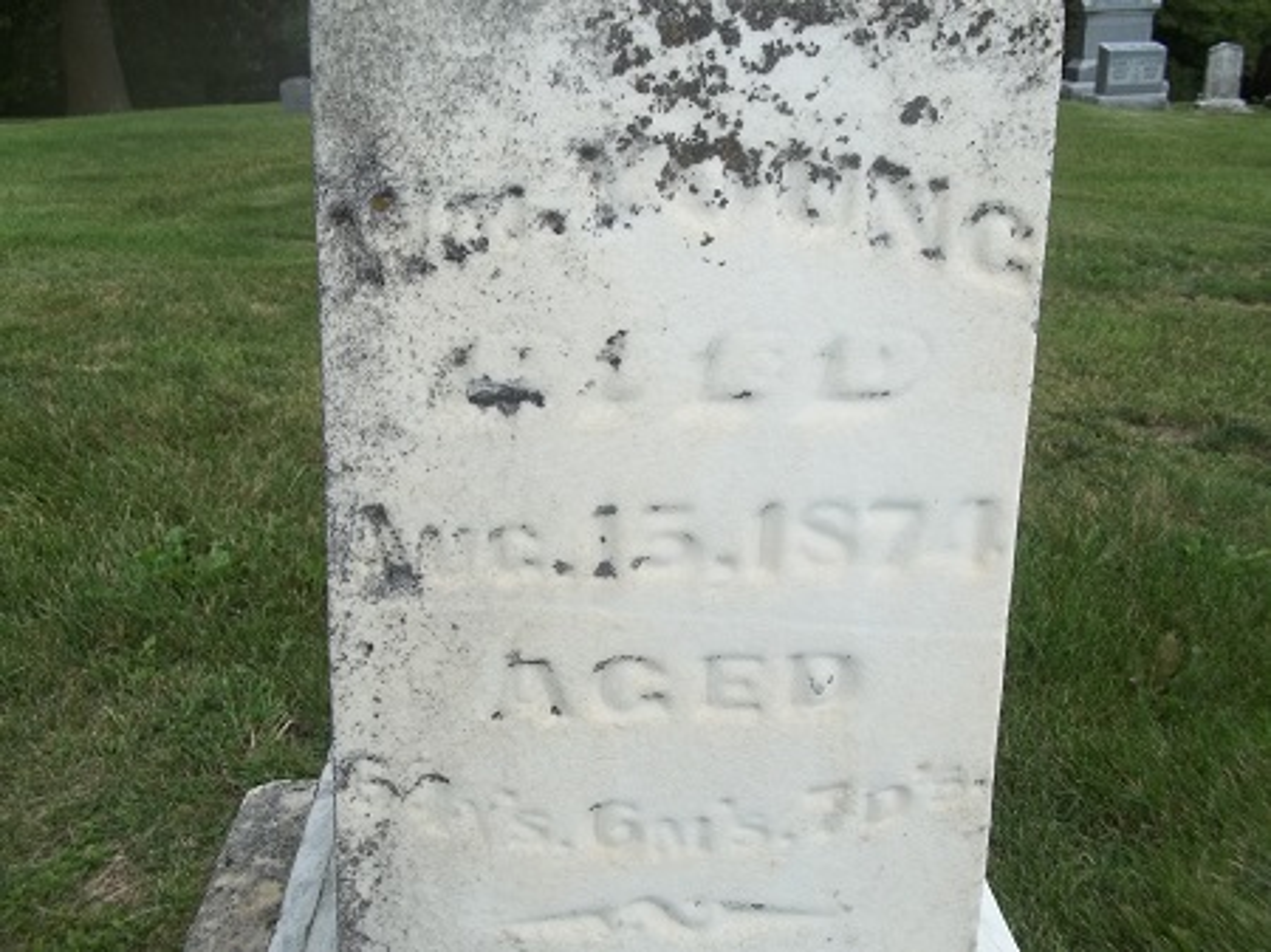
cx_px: 636
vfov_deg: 44.1
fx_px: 1174
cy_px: 476
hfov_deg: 56.8
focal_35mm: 32
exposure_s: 1/80
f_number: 8.8
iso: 64
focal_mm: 5.7
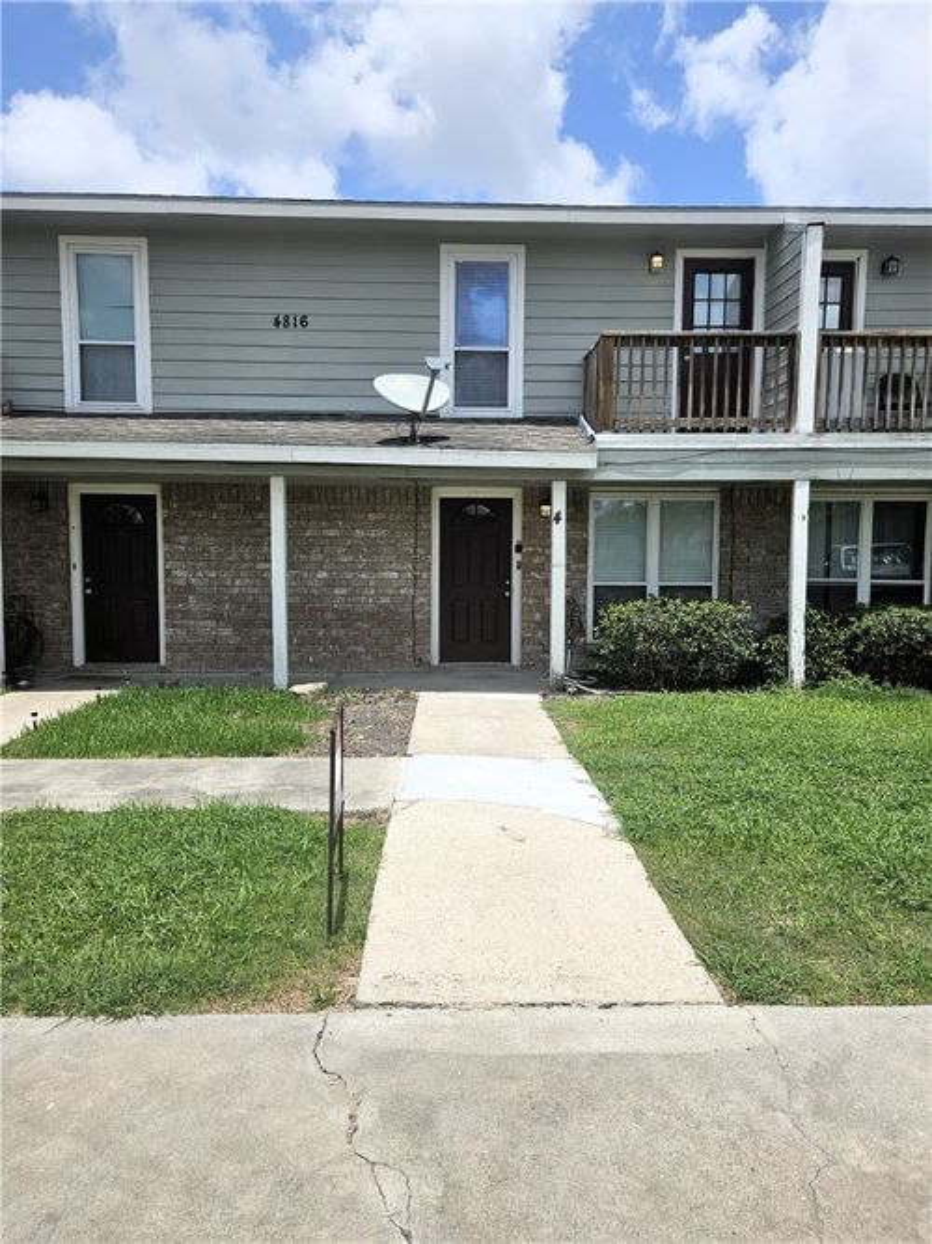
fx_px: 826
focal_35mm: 23
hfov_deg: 58.9
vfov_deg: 73.9
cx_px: 466
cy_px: 622
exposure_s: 1/3291
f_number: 1.8
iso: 25
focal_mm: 5.4
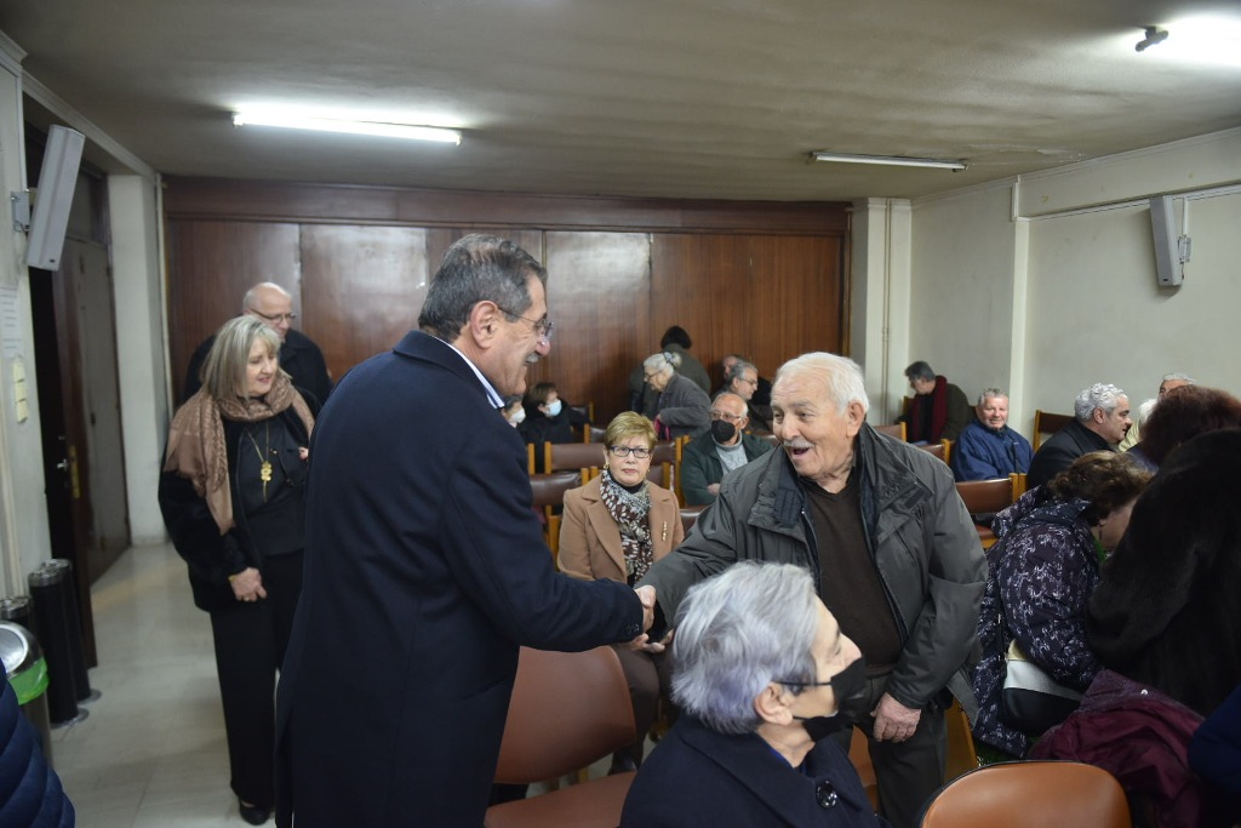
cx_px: 620
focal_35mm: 24
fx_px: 827
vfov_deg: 53.1
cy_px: 414
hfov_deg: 73.7
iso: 1250
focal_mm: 24
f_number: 2.8
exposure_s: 1/125
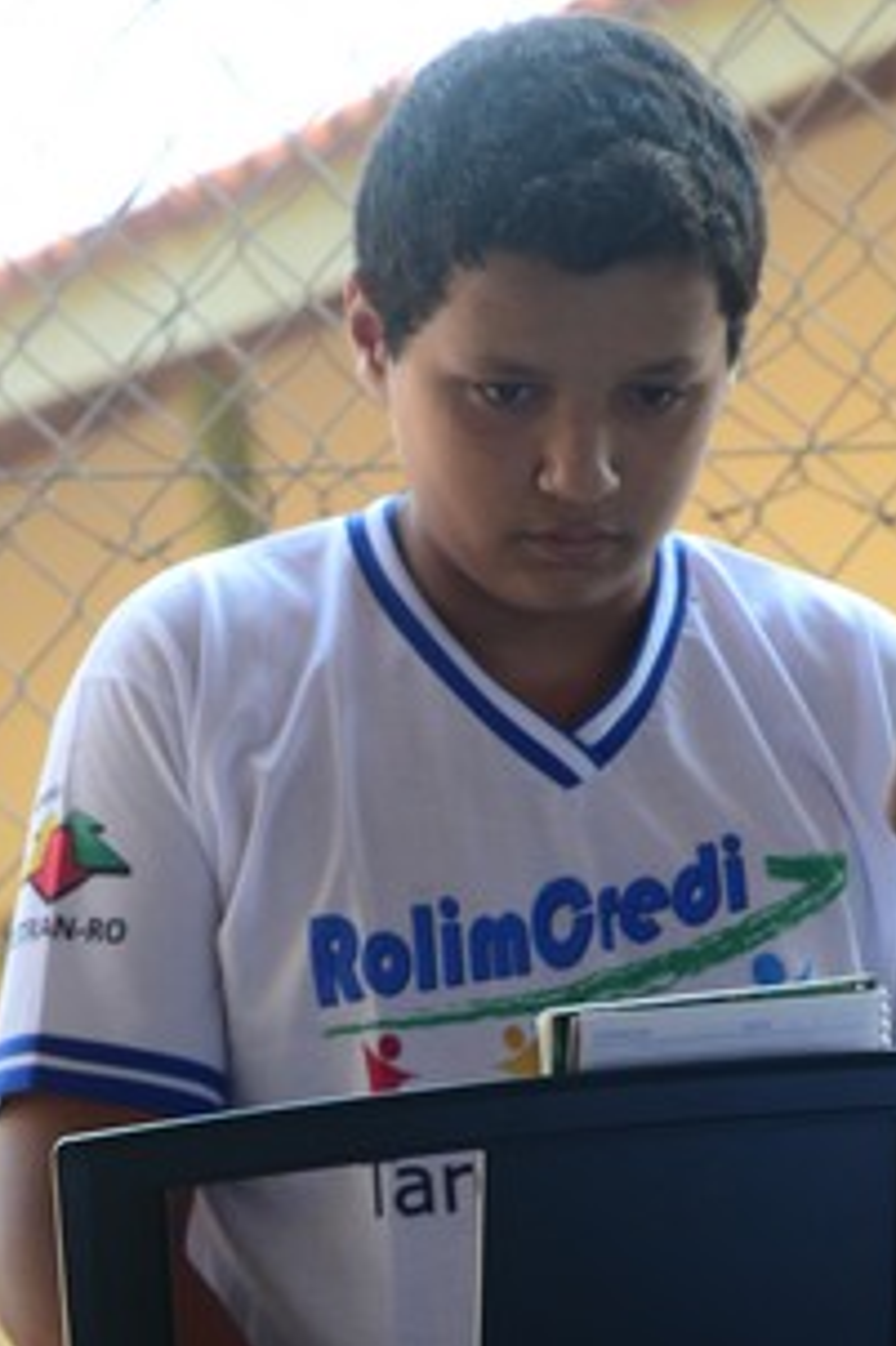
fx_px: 11277
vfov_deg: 6.8
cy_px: 816
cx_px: 441
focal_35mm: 302
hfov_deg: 4.5
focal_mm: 135
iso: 400
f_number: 8
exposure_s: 1/160
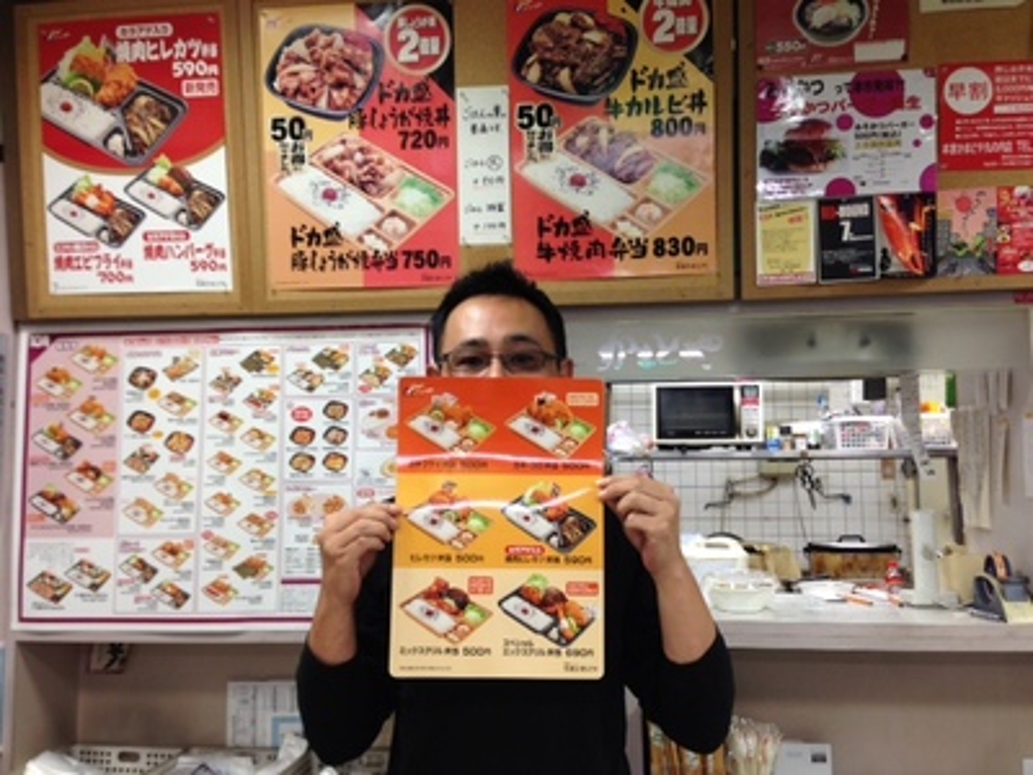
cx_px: 516
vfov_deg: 42.9
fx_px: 985
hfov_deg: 55.4
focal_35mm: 33
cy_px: 388
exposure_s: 1/20
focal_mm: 4.12
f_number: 2.4
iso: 50
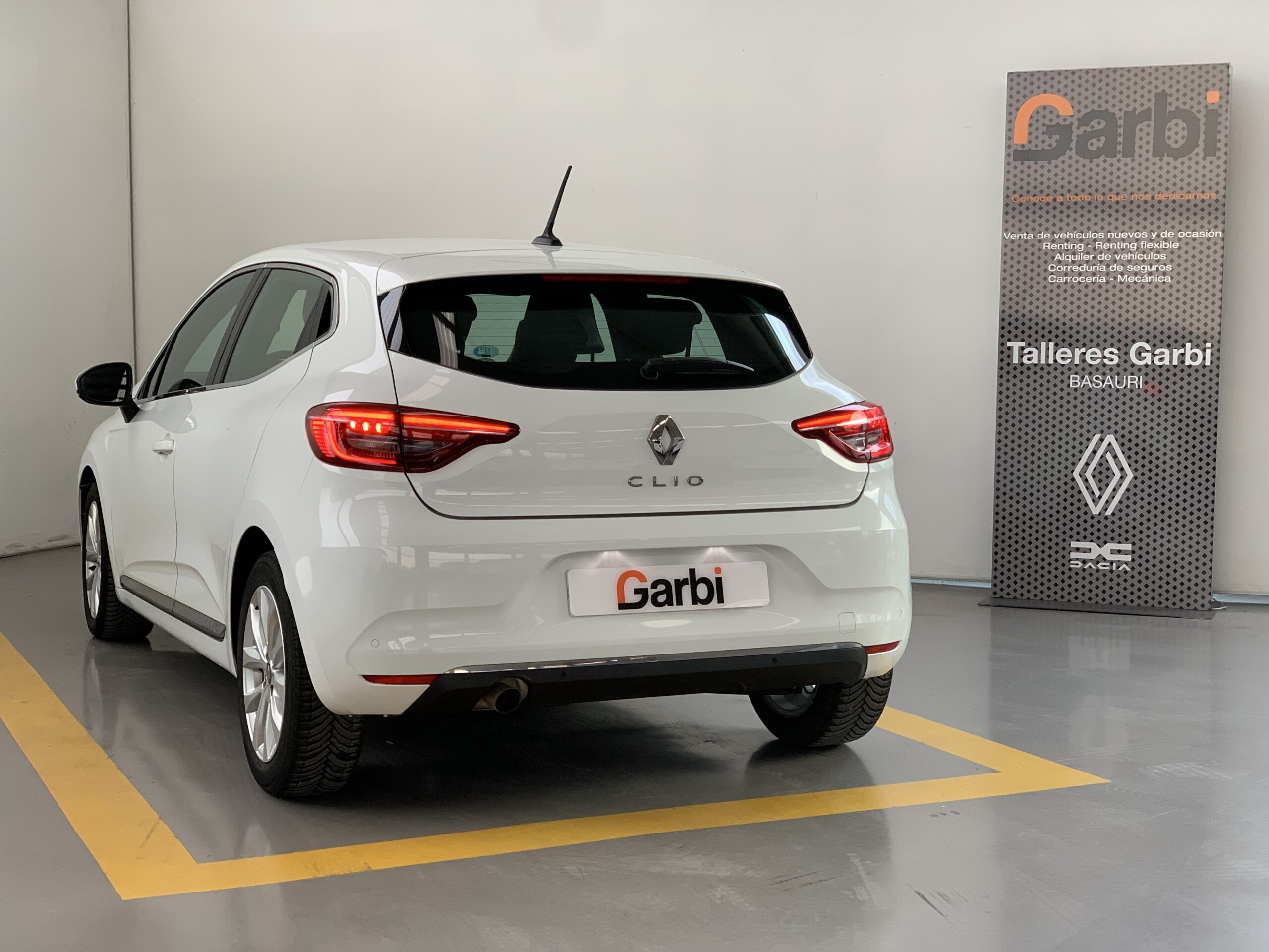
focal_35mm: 52
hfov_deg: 36.8
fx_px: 1906
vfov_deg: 28.0
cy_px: 476
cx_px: 634
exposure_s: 1/122
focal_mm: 6
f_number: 2.4
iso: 100
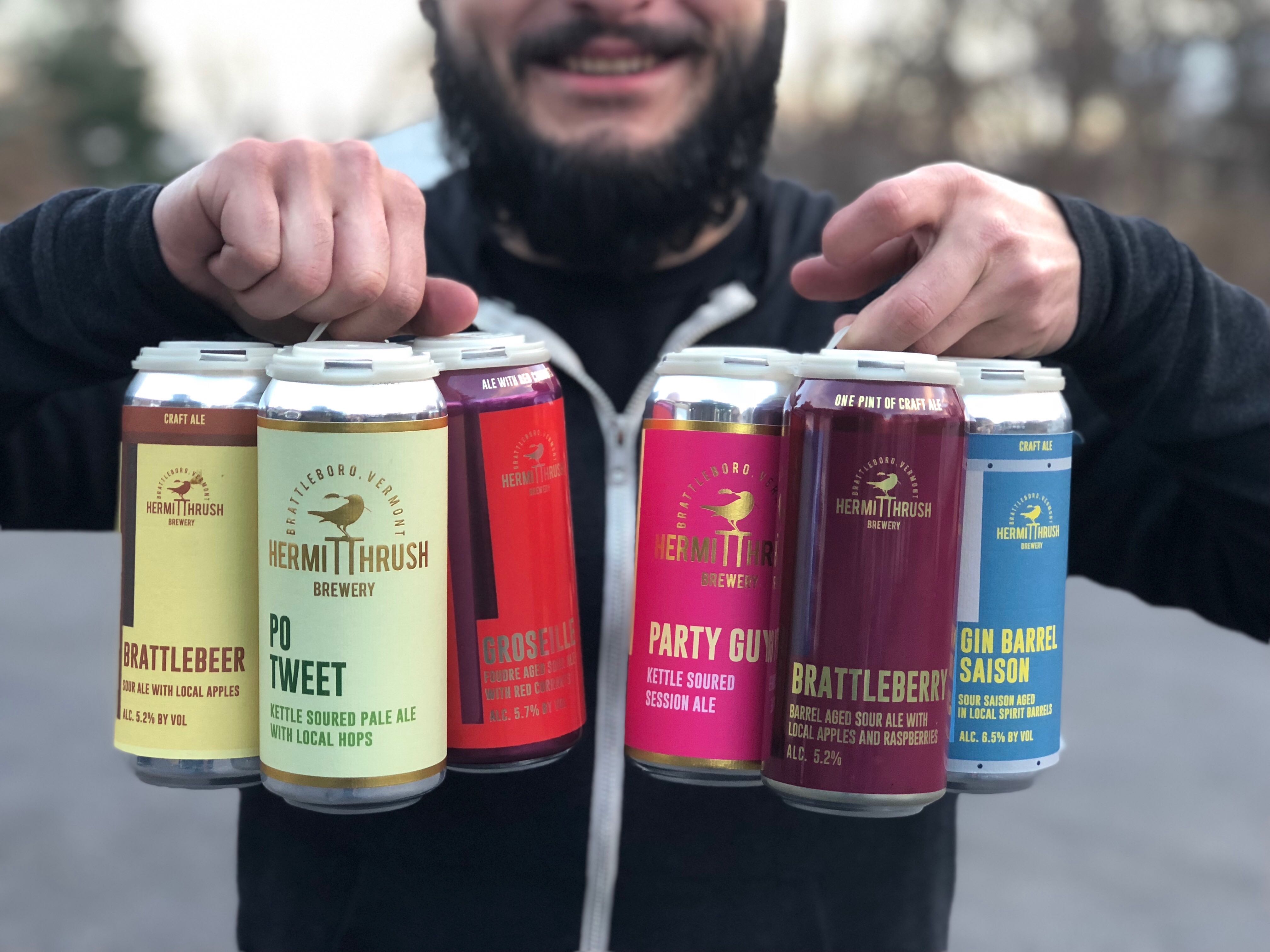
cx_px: 635
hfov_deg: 33.8
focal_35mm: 57
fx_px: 2091
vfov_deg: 25.7
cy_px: 476
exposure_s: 1/30
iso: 50
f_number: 2.8
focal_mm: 6.6
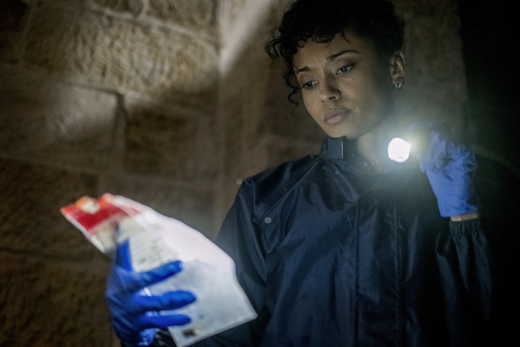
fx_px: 766
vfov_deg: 25.5
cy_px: 174
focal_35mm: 53
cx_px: 260
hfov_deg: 37.5
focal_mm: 35
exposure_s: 1/125
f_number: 1.4
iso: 2500
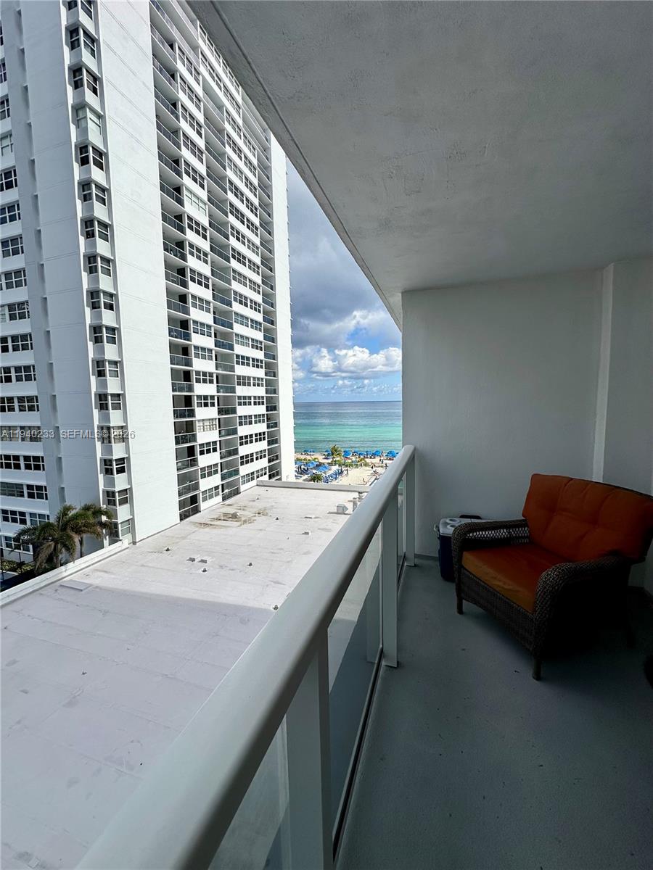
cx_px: 326
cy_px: 435
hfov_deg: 85.7
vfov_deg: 102.1
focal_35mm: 14
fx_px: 352
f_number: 2.2
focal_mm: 2.22
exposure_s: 1/2506
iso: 50
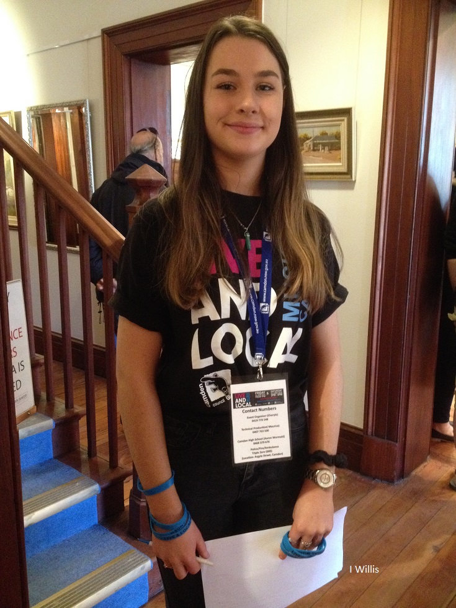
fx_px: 615
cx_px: 228
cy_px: 304
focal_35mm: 35
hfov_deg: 40.7
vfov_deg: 52.6
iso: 500
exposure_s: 1/15
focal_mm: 4.28
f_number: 2.4
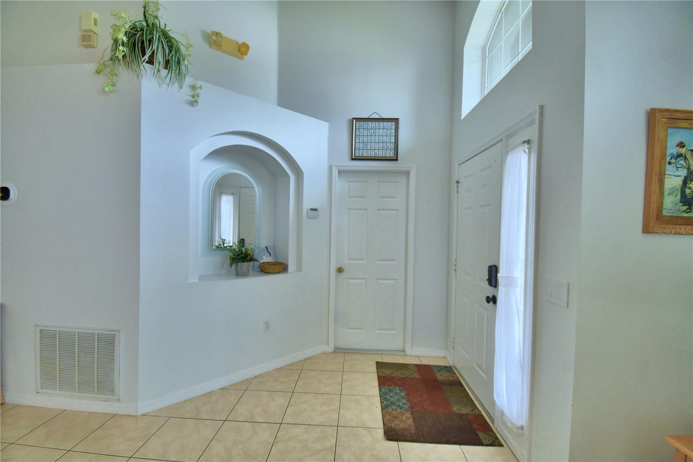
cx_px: 346
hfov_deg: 100.4
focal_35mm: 15
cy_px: 231
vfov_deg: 77.3
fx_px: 289
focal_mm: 10
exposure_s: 1/125
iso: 360
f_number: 4.5
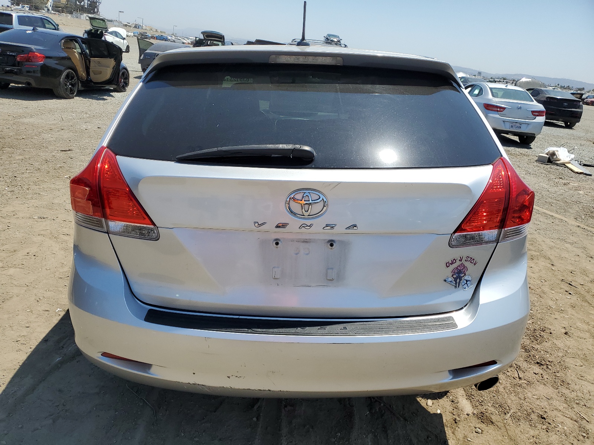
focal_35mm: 26
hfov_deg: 67.3
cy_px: 222
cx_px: 297
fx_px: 446
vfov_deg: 53.1
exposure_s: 1/3333
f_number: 1.5
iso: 50
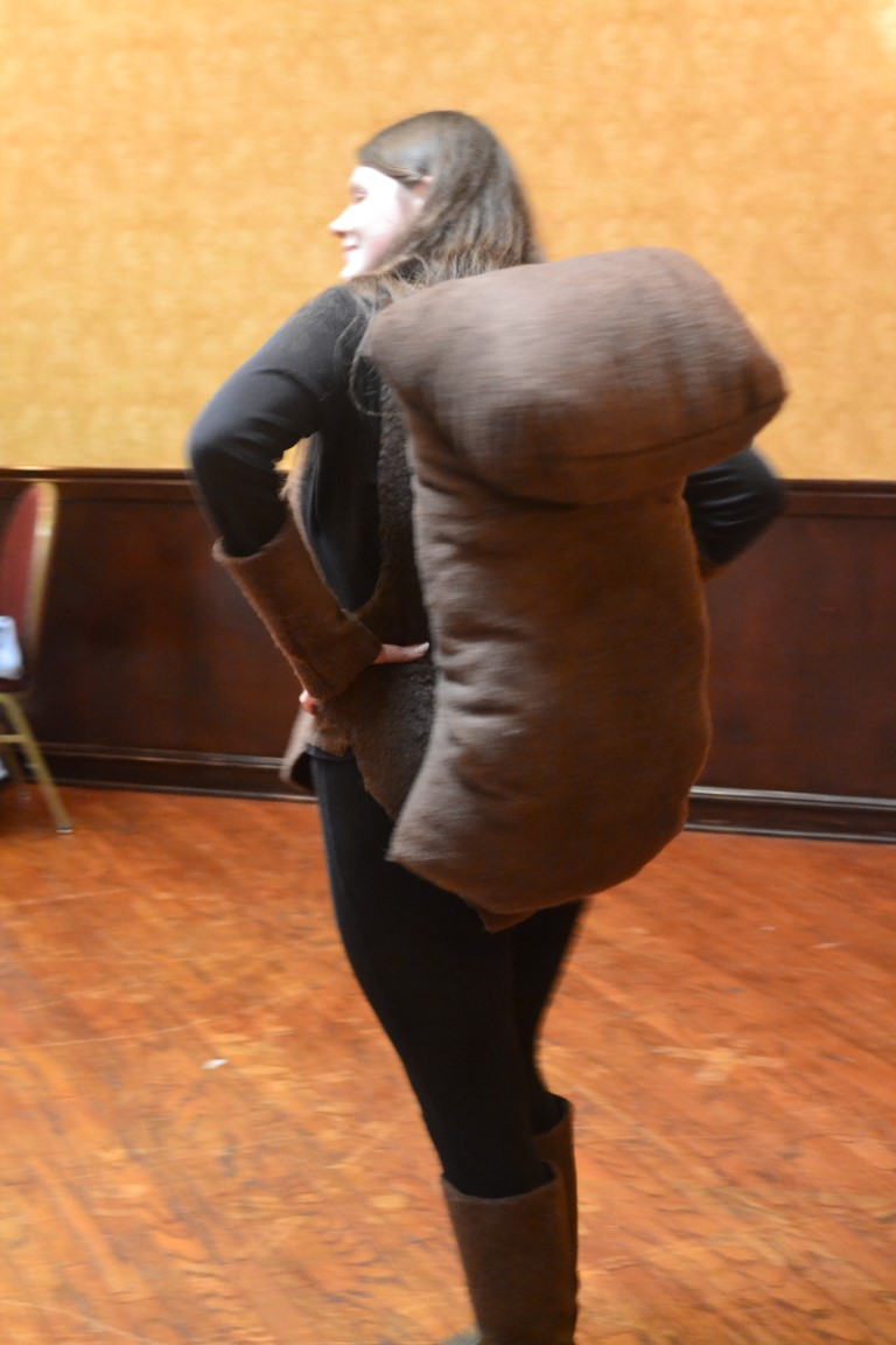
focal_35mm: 63
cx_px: 448
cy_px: 672
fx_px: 2352
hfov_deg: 21.6
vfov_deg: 31.9
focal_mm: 42
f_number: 5.3
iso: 3200
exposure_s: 1/8
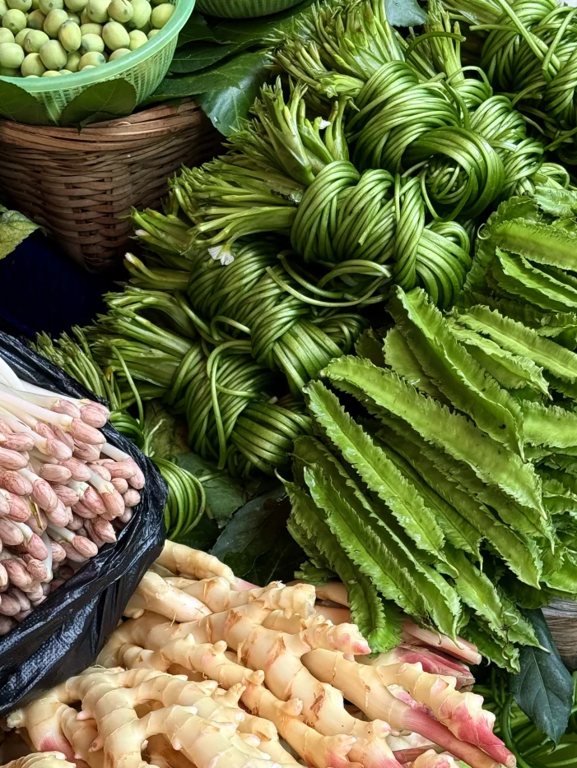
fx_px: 1644
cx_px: 216
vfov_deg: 26.2
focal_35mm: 74
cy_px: 476
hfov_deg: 19.9
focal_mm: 6.76
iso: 64
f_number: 1.78
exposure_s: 1/239
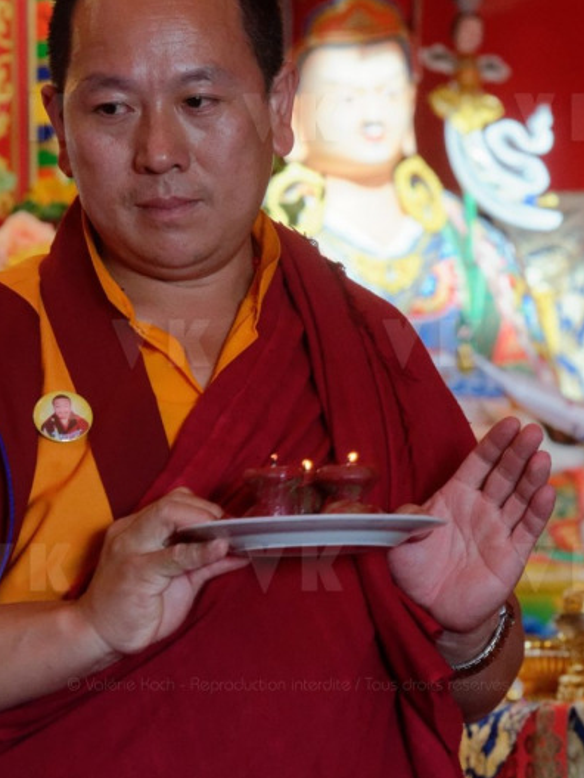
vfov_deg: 6.7
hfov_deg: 5.0
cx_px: 292
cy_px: 388
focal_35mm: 295
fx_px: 6622
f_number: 6.3
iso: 2000
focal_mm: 135
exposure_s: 1/200
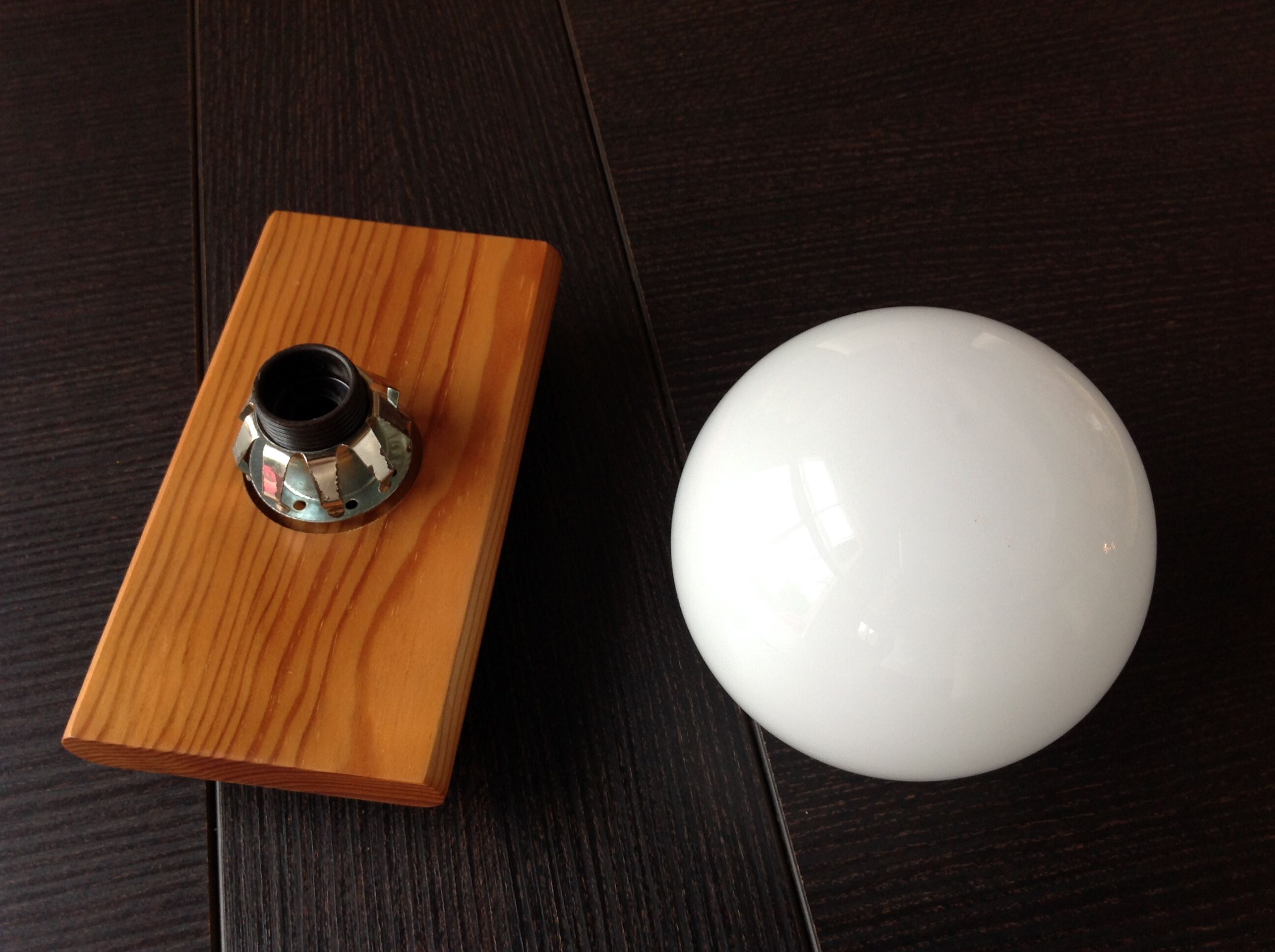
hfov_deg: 52.7
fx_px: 1287
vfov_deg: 40.6
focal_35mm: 35
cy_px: 476
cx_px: 638
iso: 80
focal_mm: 4.28
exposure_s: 1/15
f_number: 2.4
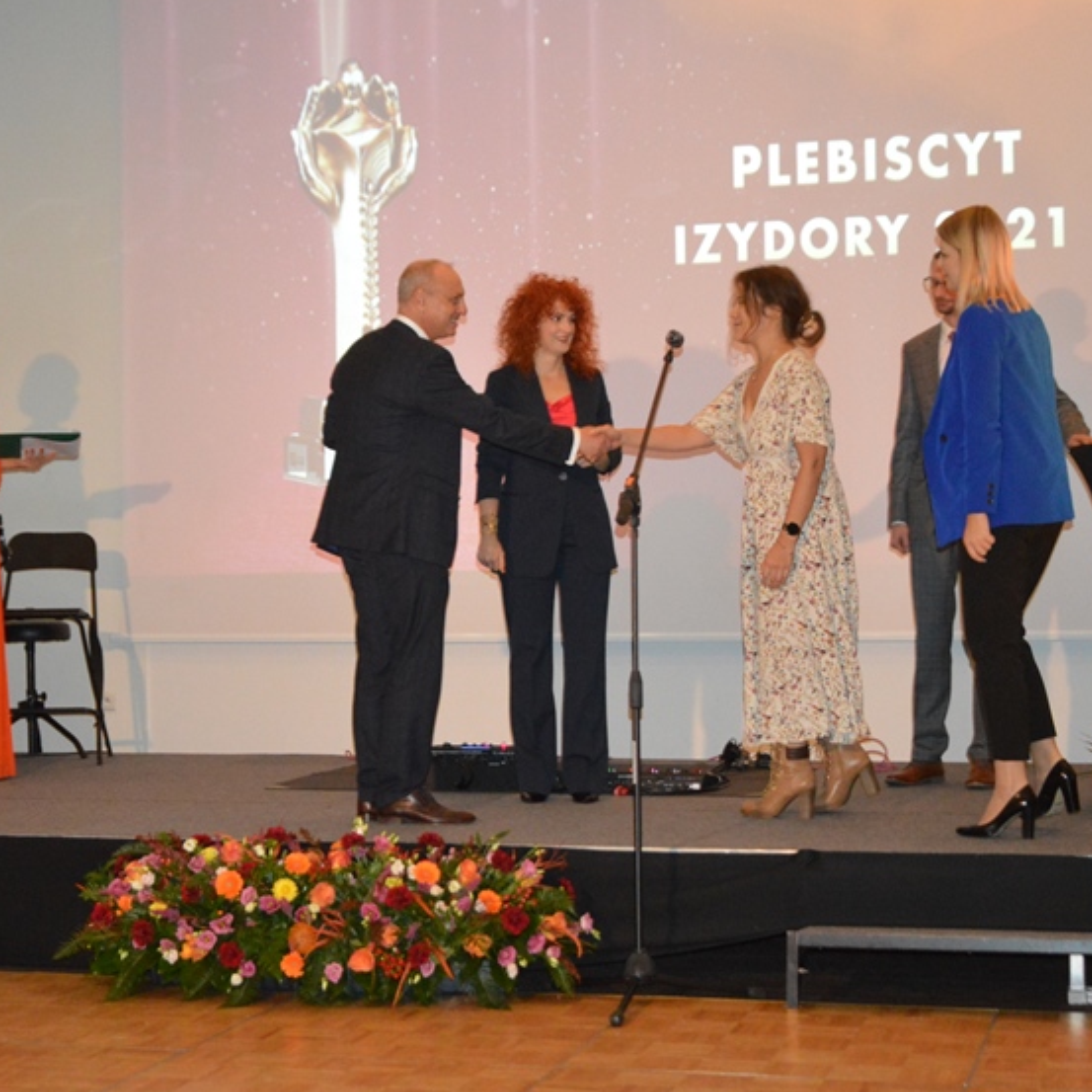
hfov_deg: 26.1
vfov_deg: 26.1
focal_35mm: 66
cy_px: 547
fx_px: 2356
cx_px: 492
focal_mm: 34
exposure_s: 1/60
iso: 3200
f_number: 4.2
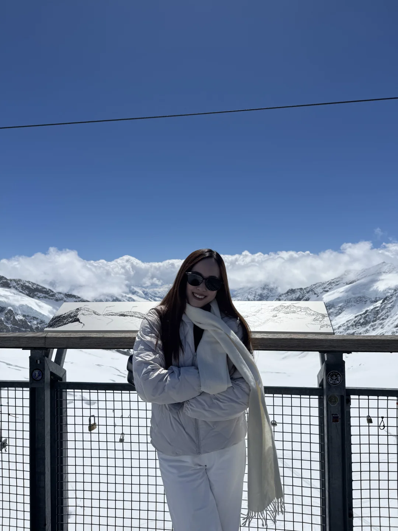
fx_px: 368
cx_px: 199
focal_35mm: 24
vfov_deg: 71.6
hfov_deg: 56.8
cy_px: 266
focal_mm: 6.76
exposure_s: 1/12346
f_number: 1.78
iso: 64
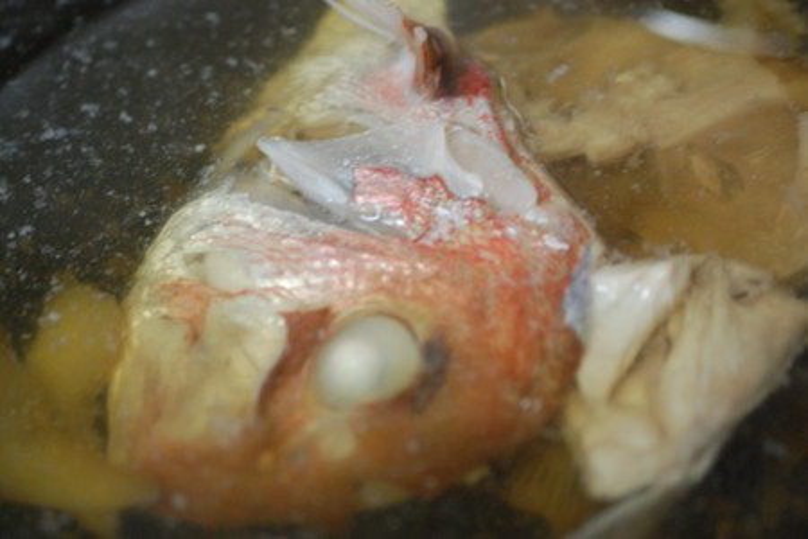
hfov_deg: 27.0
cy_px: 270
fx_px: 1683
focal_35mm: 75
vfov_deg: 18.2
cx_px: 404
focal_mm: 50
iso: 1600
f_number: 2.8
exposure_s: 1/25
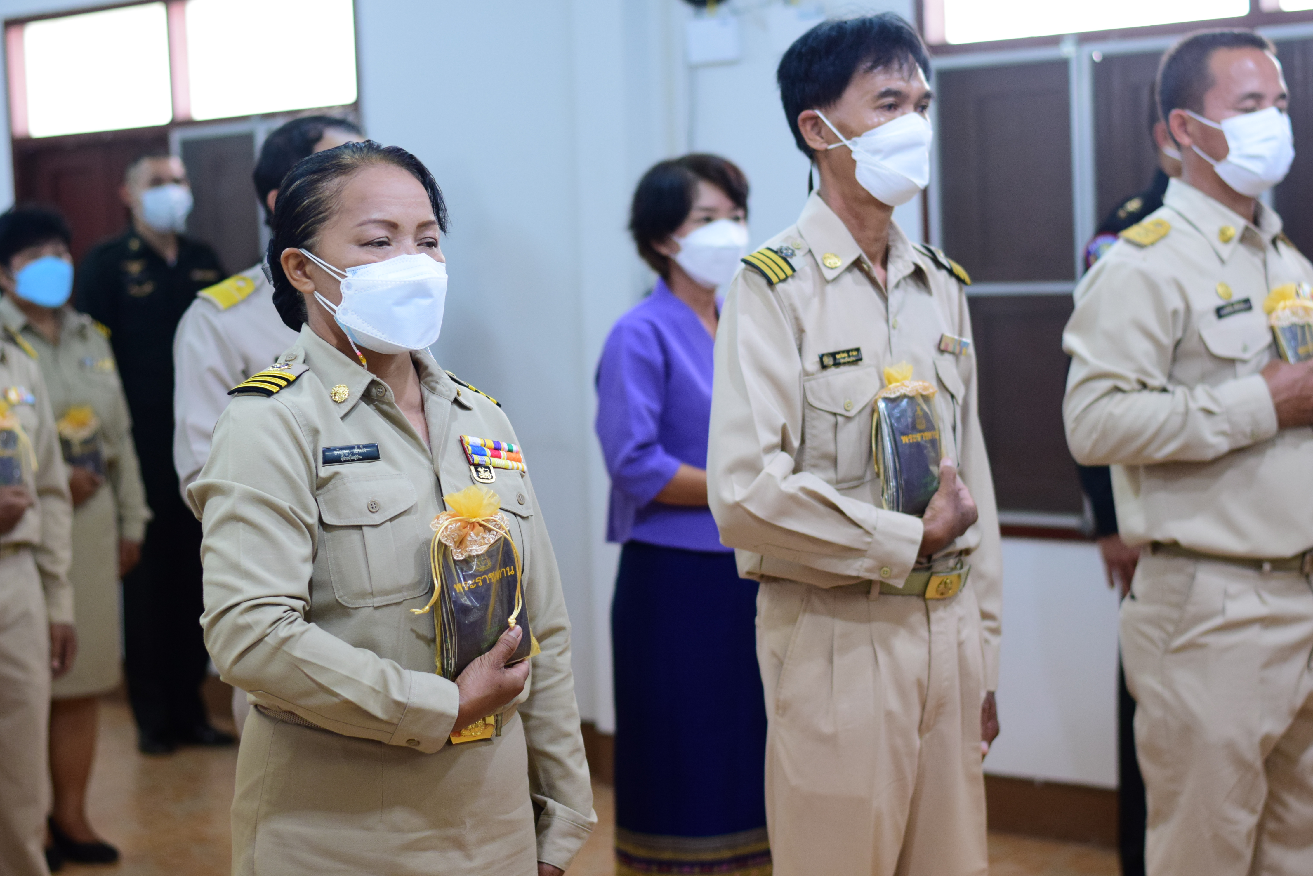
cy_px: 438
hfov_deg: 27.0
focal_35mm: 75
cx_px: 656
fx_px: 2736
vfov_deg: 18.2
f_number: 2.8
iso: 1600
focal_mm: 50
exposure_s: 1/250
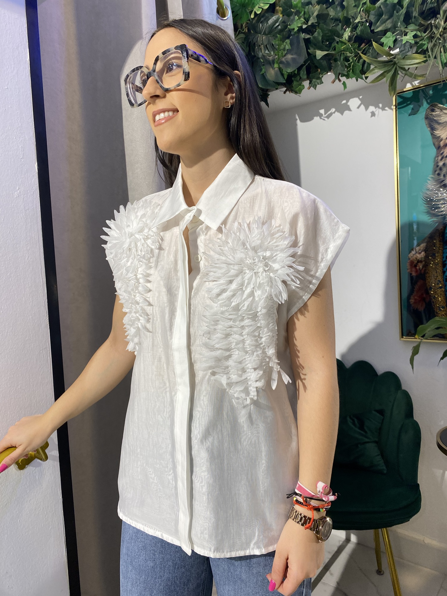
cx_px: 224
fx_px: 448
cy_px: 298
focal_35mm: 26
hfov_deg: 53.1
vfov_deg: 67.3
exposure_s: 1/100
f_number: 1.8
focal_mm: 4.25
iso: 80
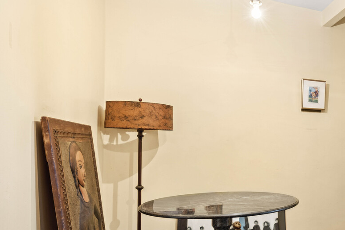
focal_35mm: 31
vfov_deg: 41.6
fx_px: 297
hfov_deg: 50.5
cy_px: 158
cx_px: 333
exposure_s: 1
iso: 400
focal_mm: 16
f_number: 11
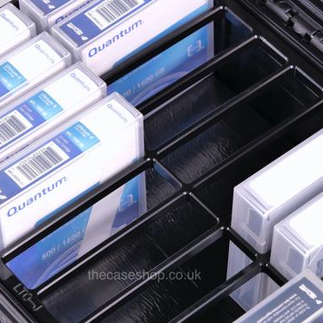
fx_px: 1636
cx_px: 139
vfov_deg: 11.3
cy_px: 162
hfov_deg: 11.3
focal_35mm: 155
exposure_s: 1/25
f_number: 7.1
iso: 100
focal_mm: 65
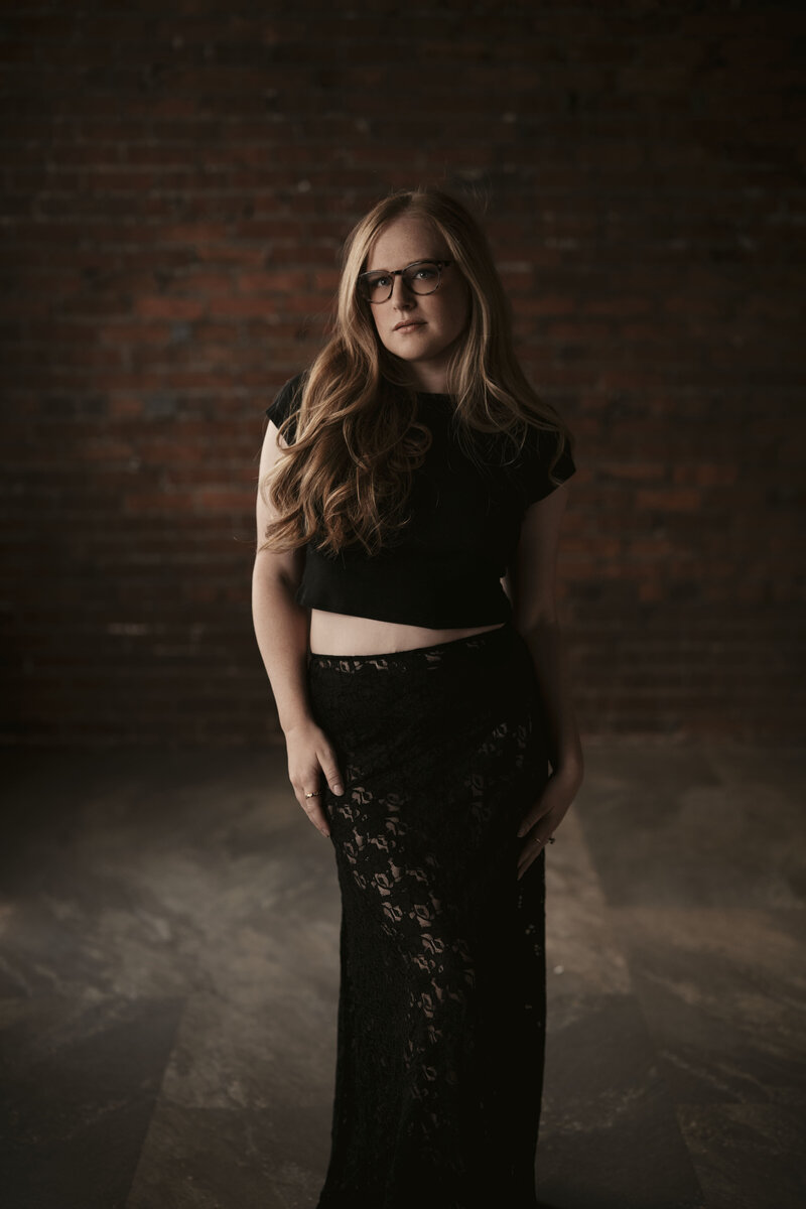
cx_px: 403
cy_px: 604
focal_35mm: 50
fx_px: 1679
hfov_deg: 27.0
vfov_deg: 39.6
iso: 200
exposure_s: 1/50
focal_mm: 50
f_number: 1.6
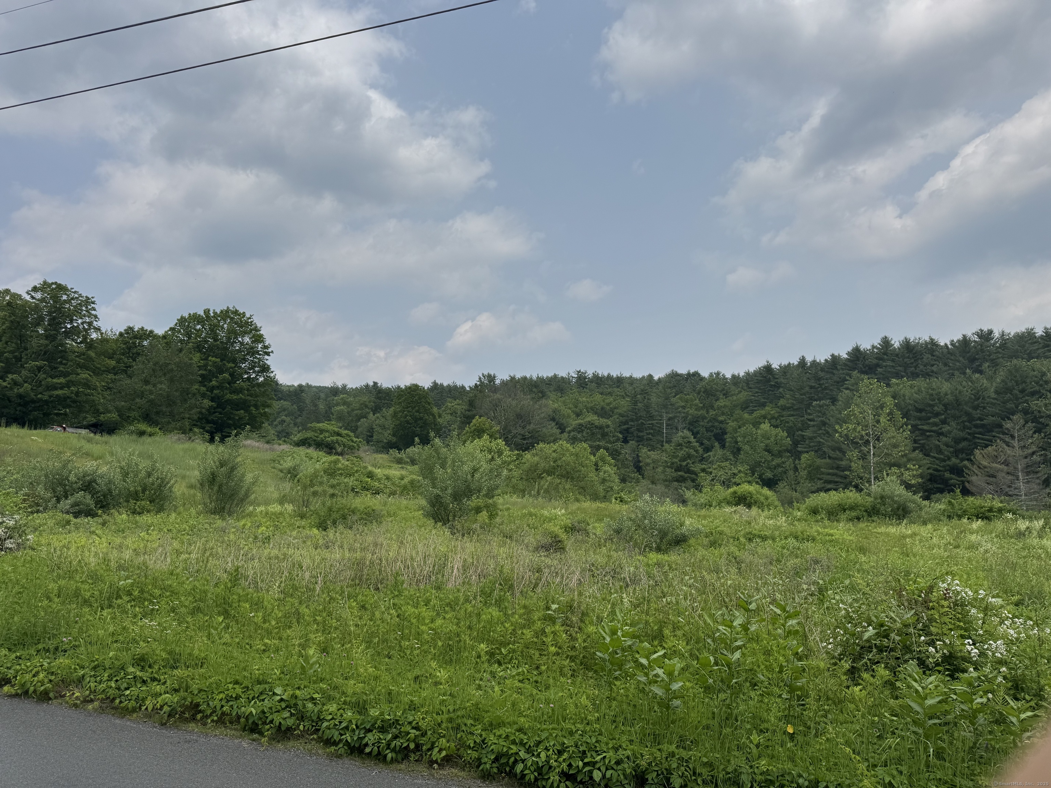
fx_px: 729
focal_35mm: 24
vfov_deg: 56.8
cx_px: 526
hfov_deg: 71.6
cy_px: 394
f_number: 1.78
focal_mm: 6.76
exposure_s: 1/7937
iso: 80
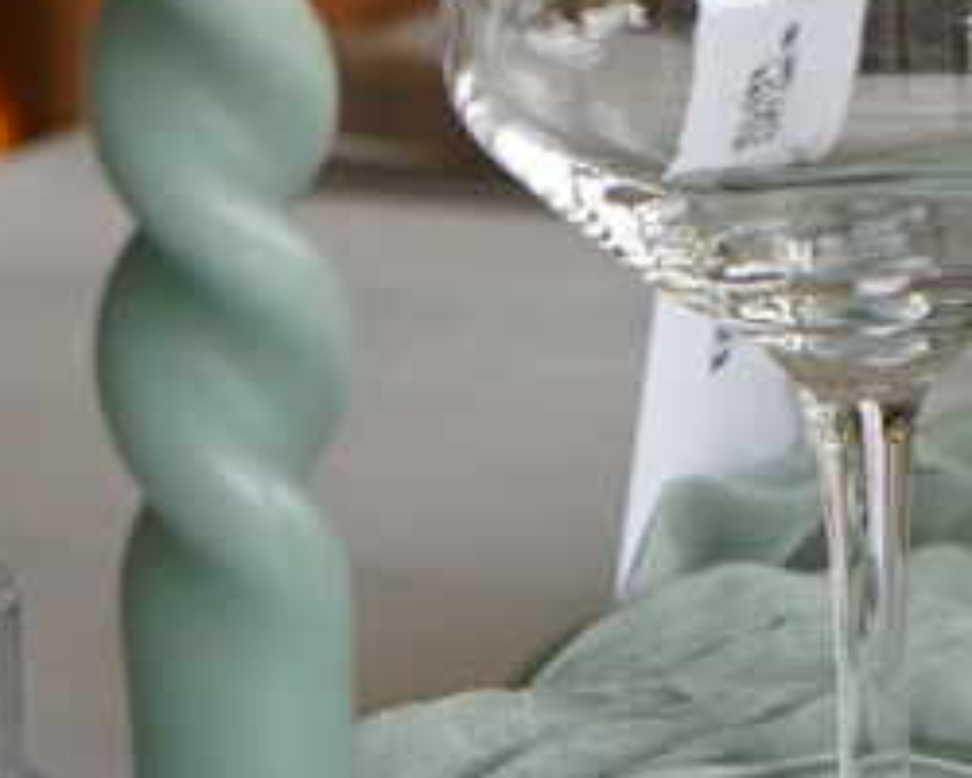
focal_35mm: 323
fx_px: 9292
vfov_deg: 4.8
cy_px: -480
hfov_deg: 6.0
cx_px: 1065
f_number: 4.5
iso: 320
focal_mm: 43
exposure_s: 1/160
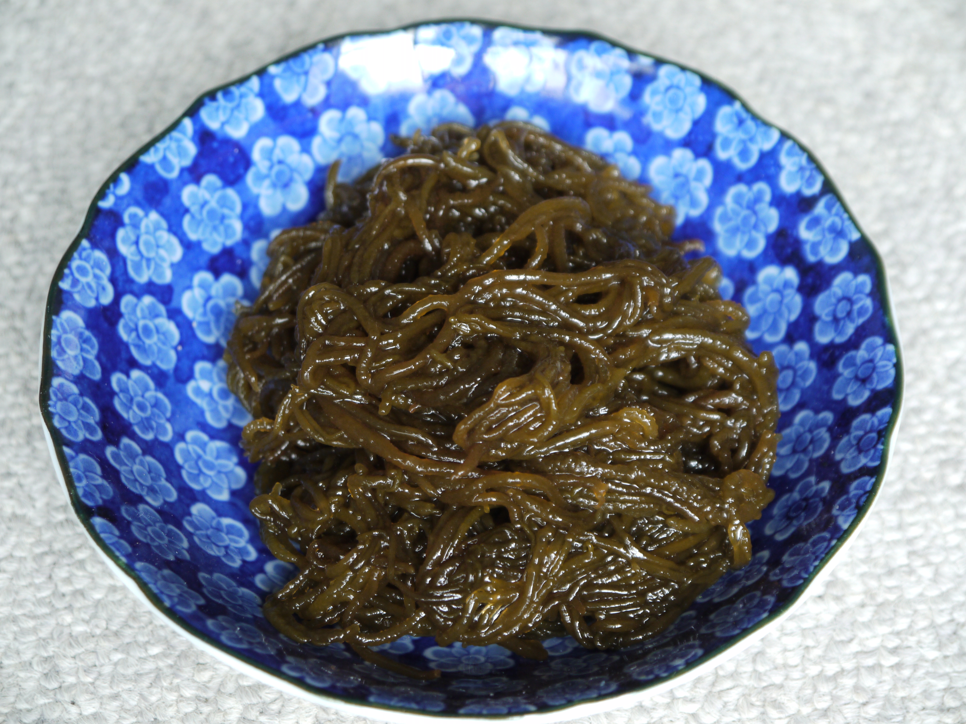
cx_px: 483
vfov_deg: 17.6
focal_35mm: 84
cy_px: 362
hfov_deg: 23.3
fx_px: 2344
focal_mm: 42
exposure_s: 1/6
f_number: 5.6
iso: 400
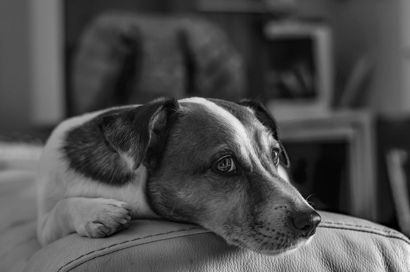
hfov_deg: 27.0
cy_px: 136
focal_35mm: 75
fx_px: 853
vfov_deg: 18.1
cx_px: 205
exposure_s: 1/10
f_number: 2.8
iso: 200
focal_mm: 50
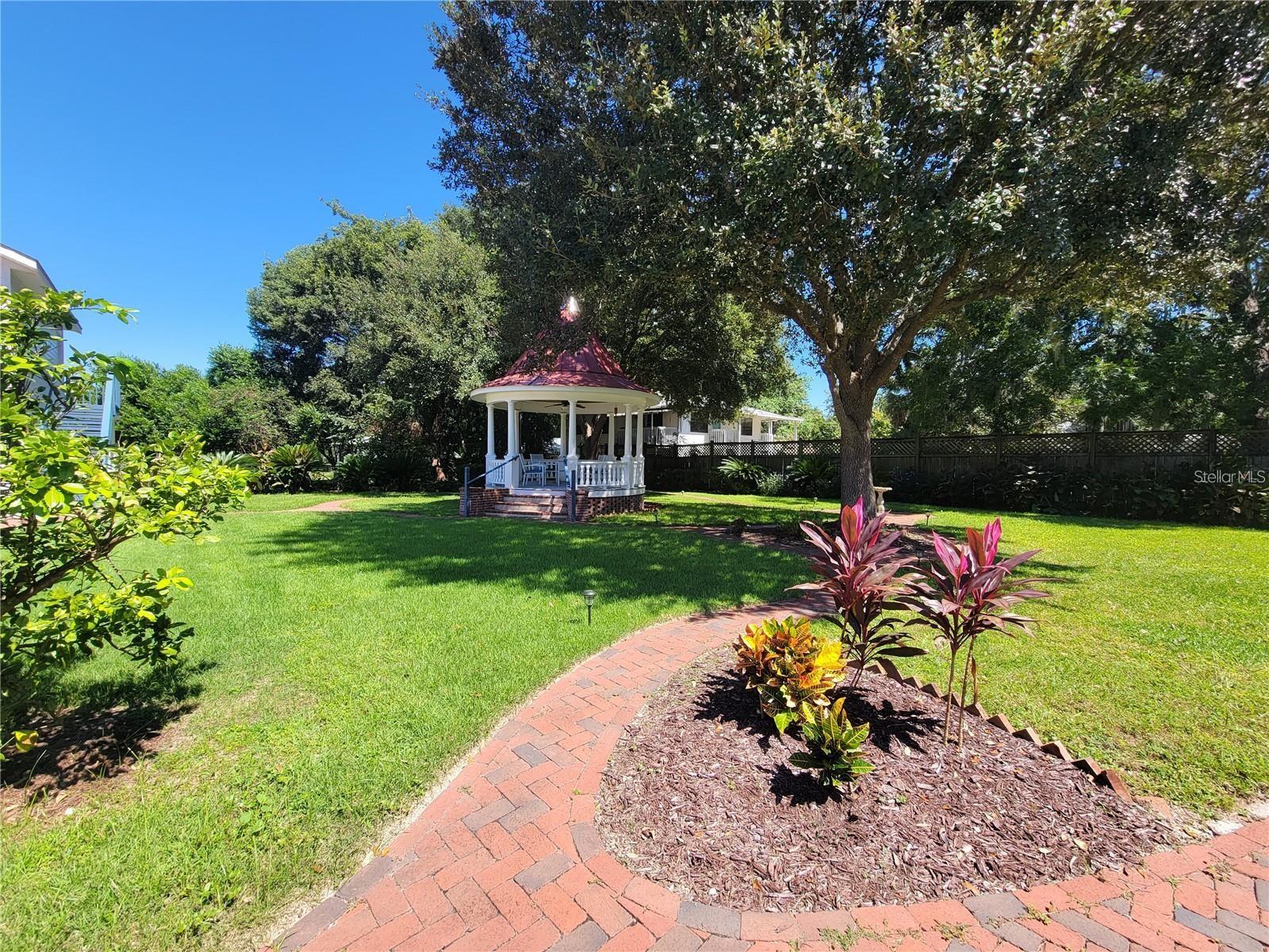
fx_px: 477
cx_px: 634
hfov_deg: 106.2
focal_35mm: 13
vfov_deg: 89.9
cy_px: 476
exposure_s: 1/694
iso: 50
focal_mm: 2.2
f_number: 2.2
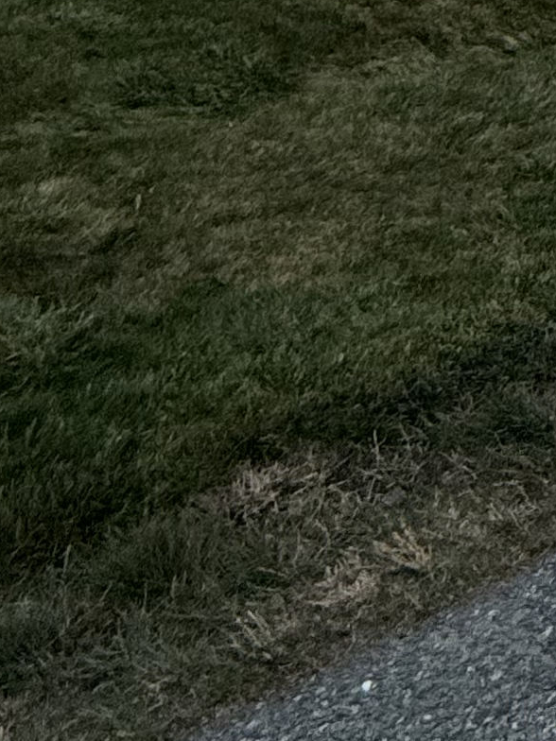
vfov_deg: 22.4
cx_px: 1220
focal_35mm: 72
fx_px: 1542
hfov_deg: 15.1
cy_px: -361
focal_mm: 2.22
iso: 200
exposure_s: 1/120
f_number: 2.2
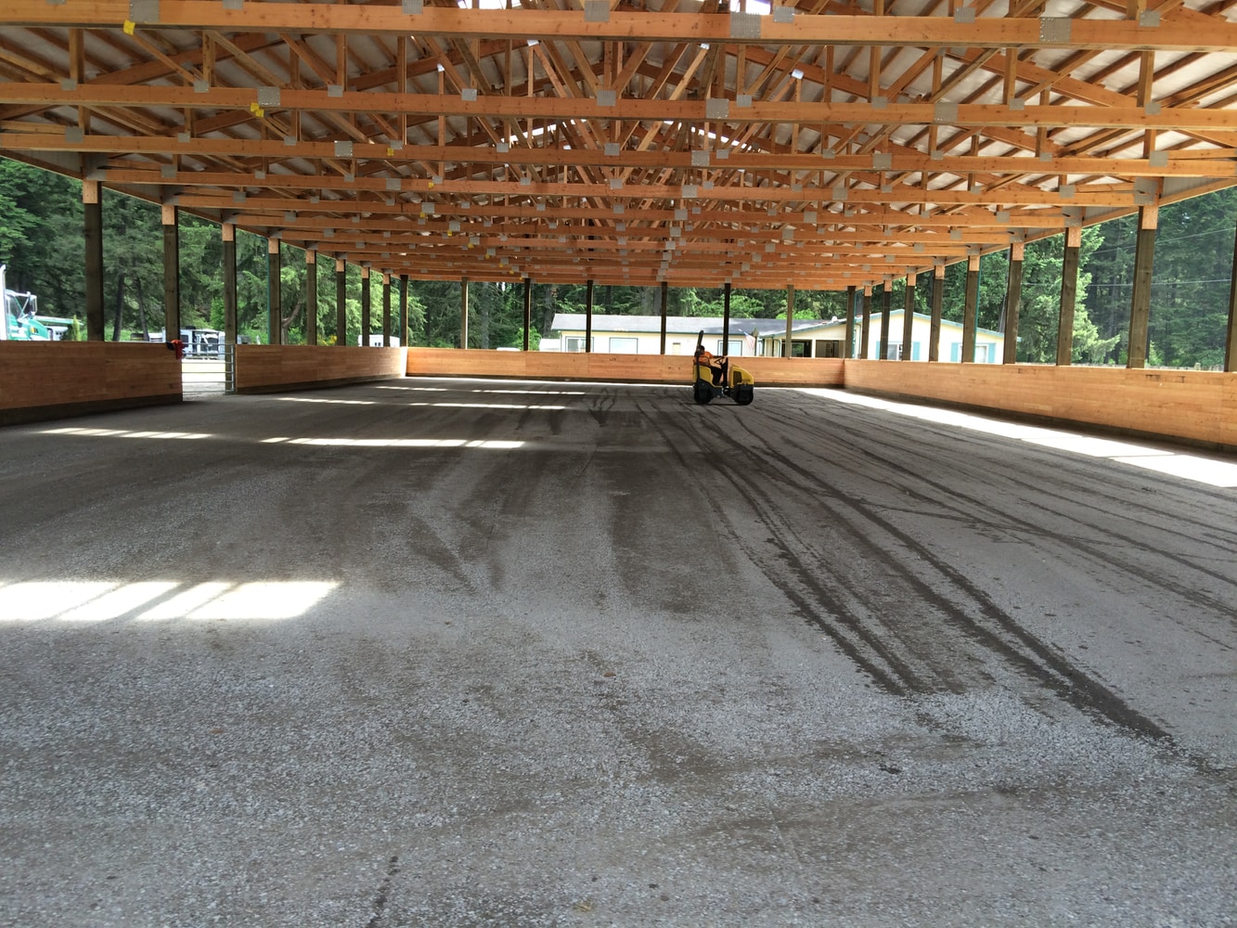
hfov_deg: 61.7
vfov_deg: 48.2
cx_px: 618
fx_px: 1036
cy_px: 464
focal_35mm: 29
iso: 32
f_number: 2.2
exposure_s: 1/137
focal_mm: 4.15
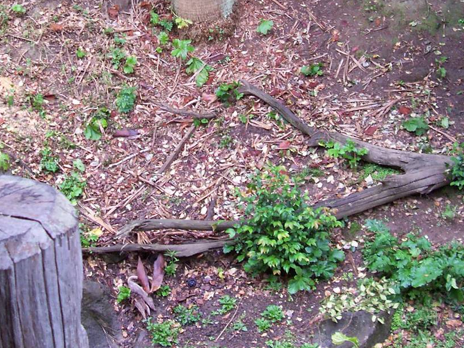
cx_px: 199
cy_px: 37
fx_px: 898
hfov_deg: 28.9
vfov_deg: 21.5
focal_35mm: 67
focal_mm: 5.6
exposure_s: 1/65.7
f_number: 2.7
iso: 80
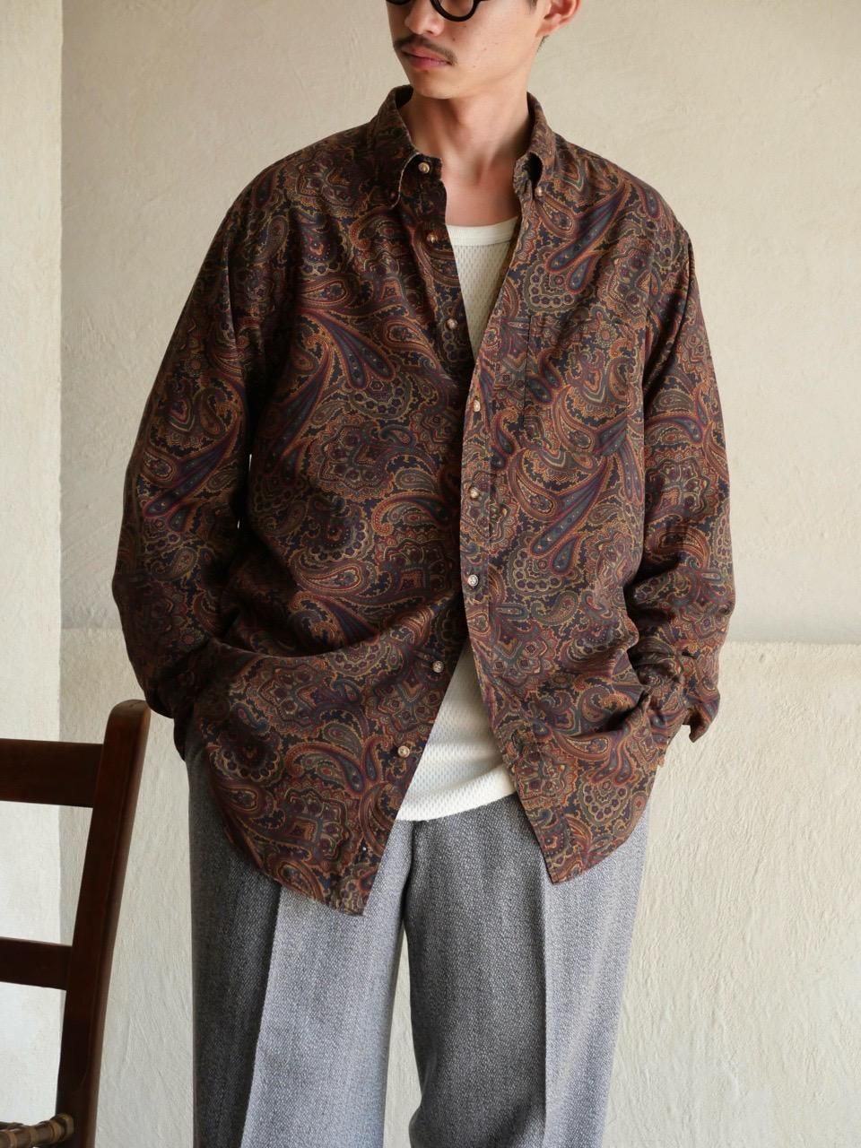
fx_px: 3316
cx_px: 430
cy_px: 574
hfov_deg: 14.8
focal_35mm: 100
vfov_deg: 19.6
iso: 1250
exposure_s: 1/125
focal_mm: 50
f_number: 3.9
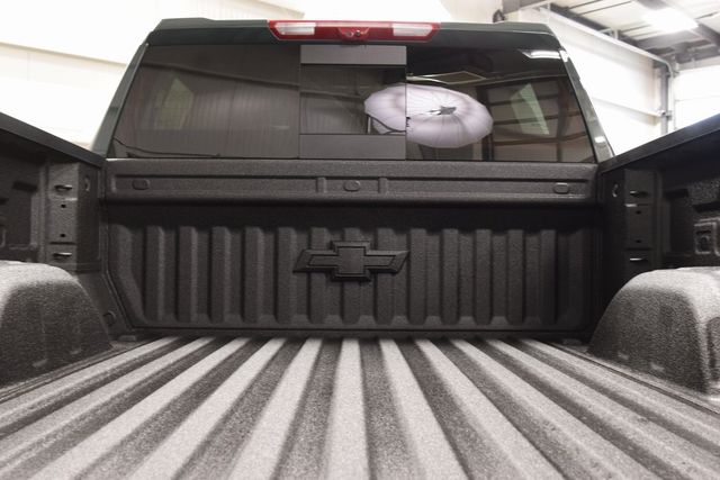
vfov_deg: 36.9
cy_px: 240
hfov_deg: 53.1
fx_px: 720
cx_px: 360
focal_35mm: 36
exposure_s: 1/15
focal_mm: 24
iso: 1400
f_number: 6.3
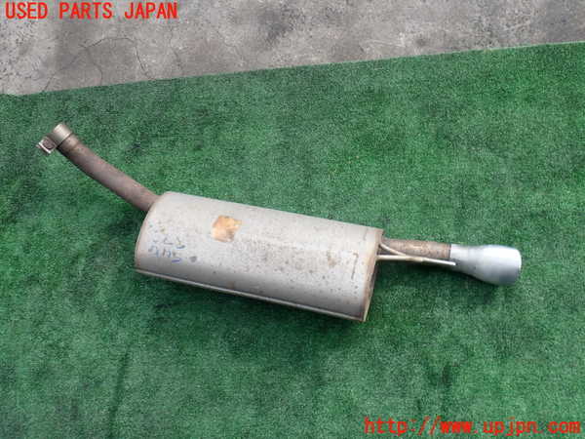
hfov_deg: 60.0
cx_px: 292
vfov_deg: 46.8
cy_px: 220
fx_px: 507
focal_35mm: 30
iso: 100
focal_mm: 5.4
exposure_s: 1/250
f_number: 3.2
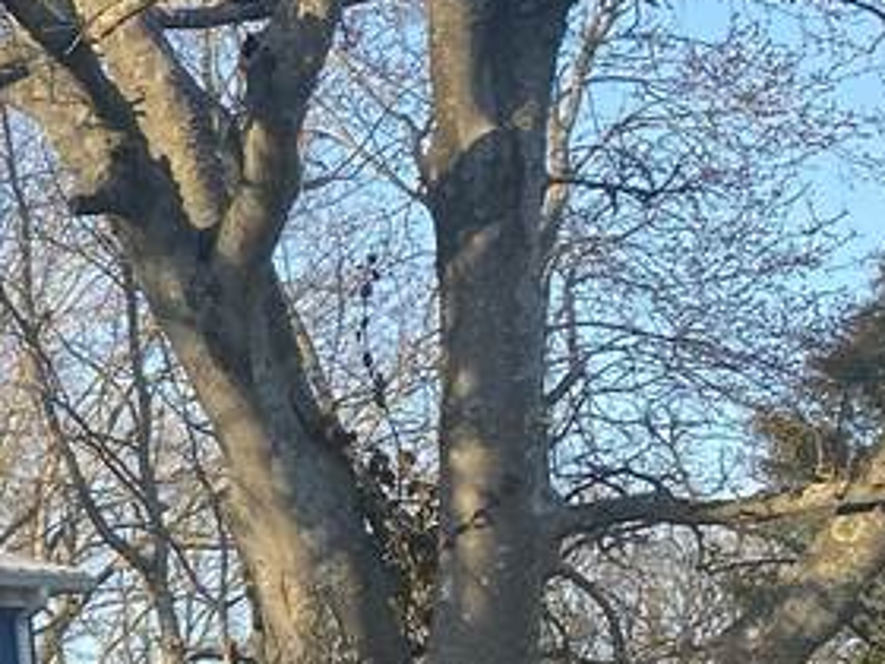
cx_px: -967
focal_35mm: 119
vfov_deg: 12.4
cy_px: 433
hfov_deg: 13.7
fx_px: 3042
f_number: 1.8
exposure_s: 1/576
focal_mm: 4.25
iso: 32
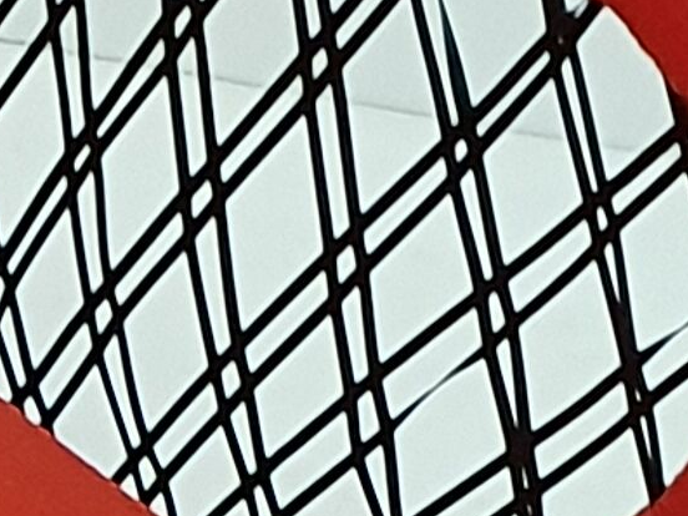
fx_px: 3776
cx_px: -1291
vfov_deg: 6.9
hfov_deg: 8.8
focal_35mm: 190
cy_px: 1660
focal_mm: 4.3
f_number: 2.4
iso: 320
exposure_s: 1/33
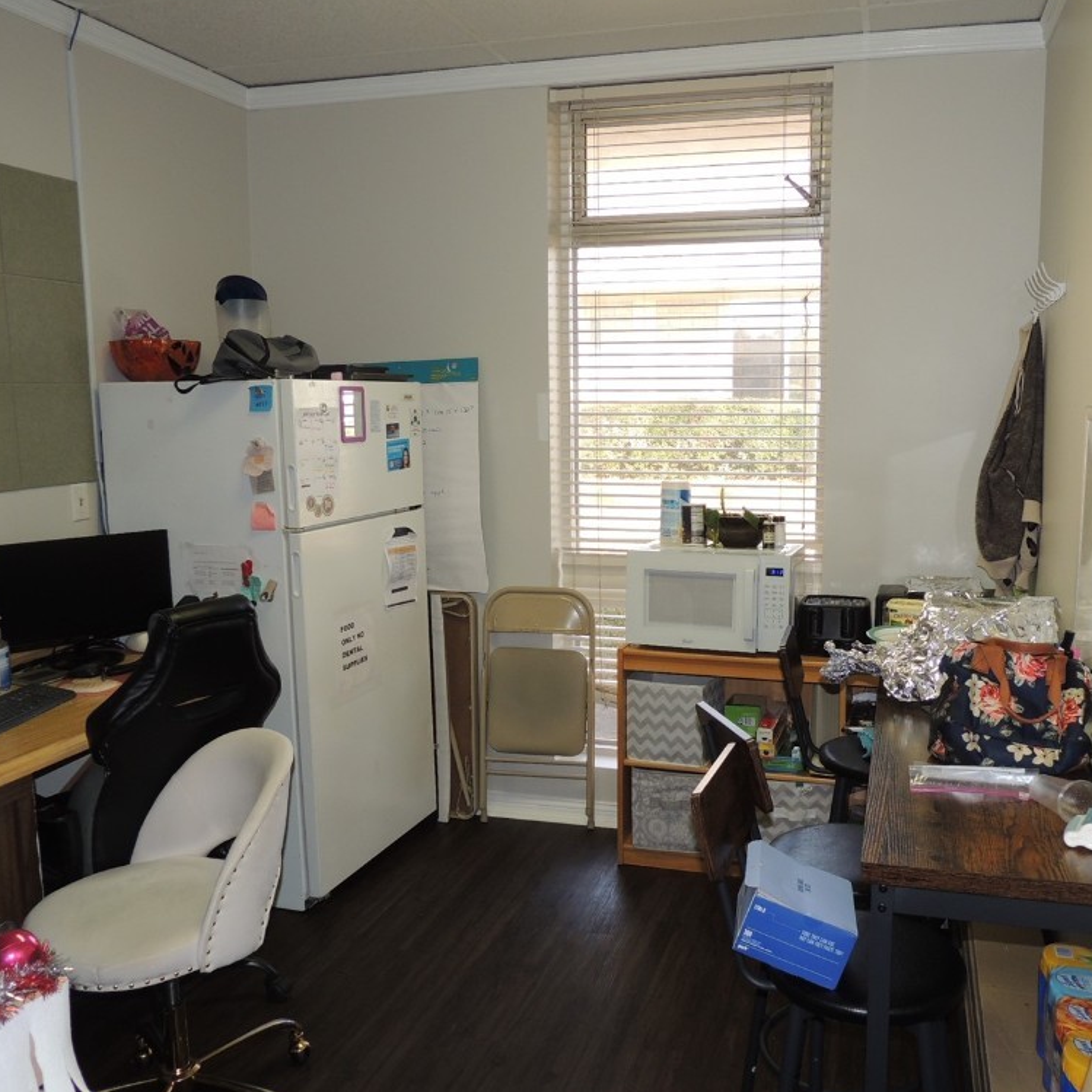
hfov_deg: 55.3
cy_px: 544
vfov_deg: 55.6
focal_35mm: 29
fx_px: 1035
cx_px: 637
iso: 100
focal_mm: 4.3
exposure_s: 1/40
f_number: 3
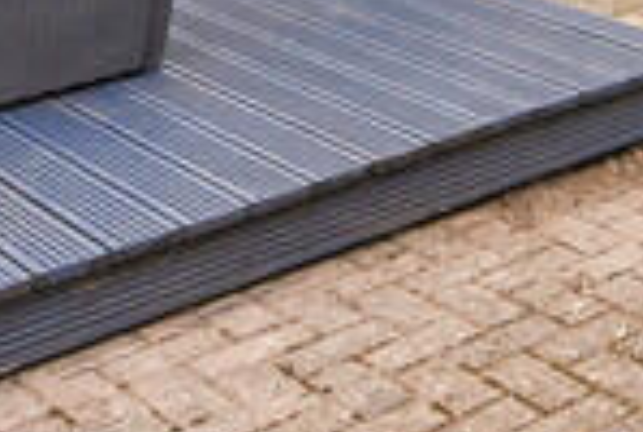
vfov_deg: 12.3
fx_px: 1718
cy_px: -480
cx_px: 958
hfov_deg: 18.8
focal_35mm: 96
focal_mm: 14
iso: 400
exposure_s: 1/640
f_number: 7.1
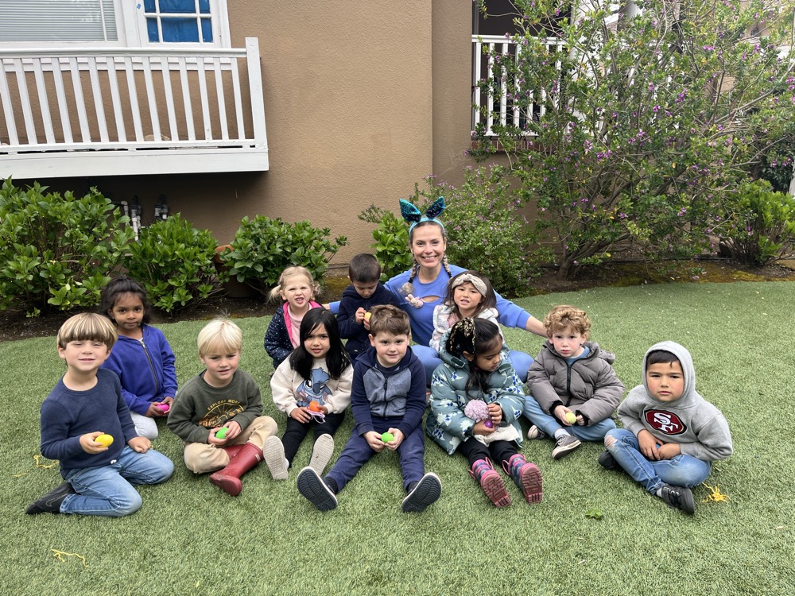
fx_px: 597
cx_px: 398
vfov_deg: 53.1
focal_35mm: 26
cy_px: 298
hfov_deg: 67.3
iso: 40
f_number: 1.6
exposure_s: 1/203
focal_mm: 5.1
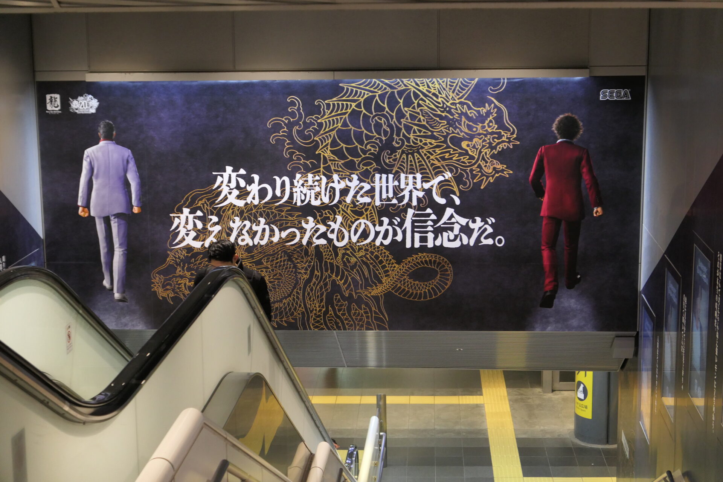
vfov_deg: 20.0
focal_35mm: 68
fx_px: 1366
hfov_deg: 29.7
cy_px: 241
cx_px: 362
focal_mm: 24.8
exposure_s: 1/125
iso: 1000
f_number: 2.8
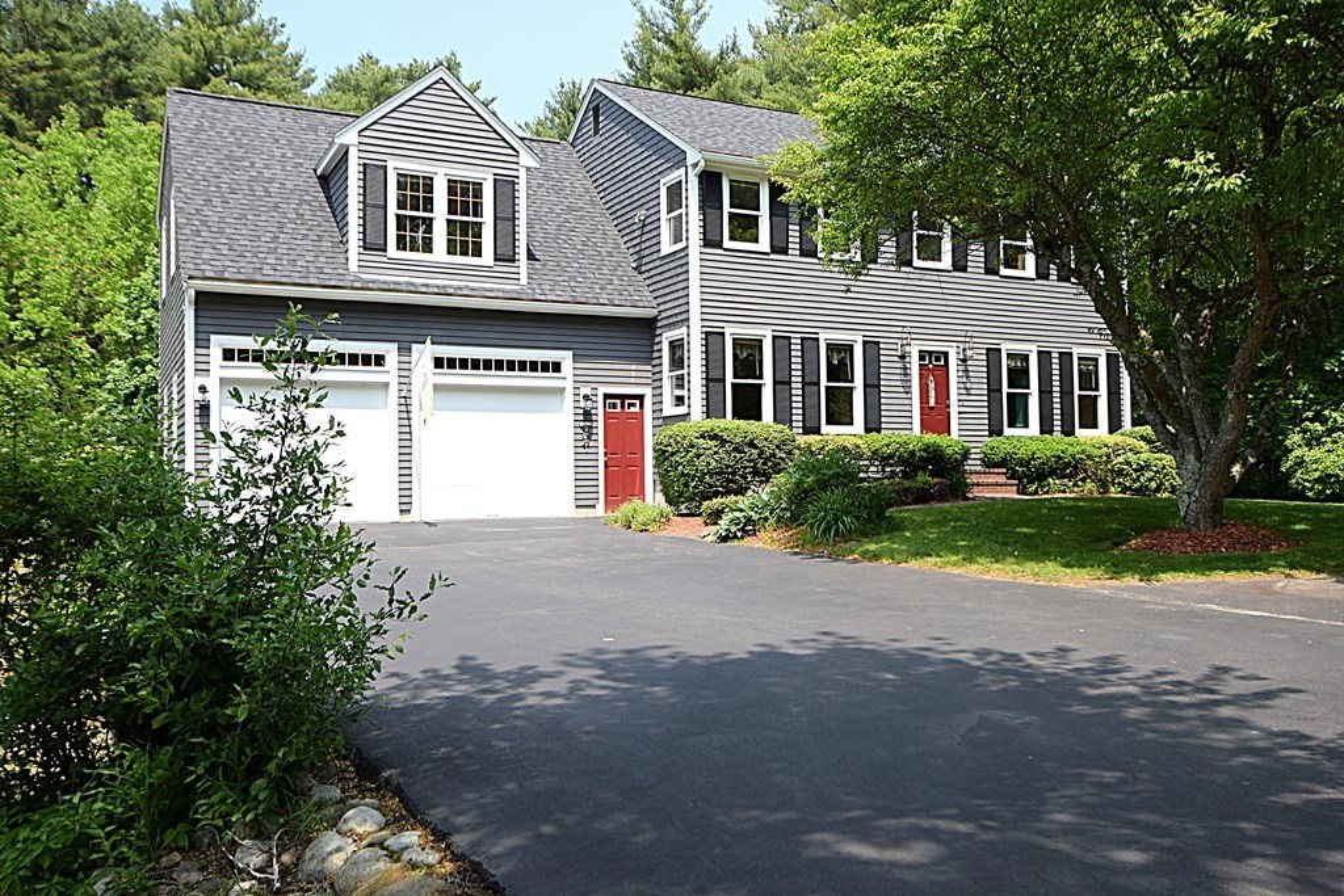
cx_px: 672
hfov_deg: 61.9
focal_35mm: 30
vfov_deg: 43.6
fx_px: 1120
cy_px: 448
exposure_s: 1/160
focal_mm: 20
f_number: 8
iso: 100
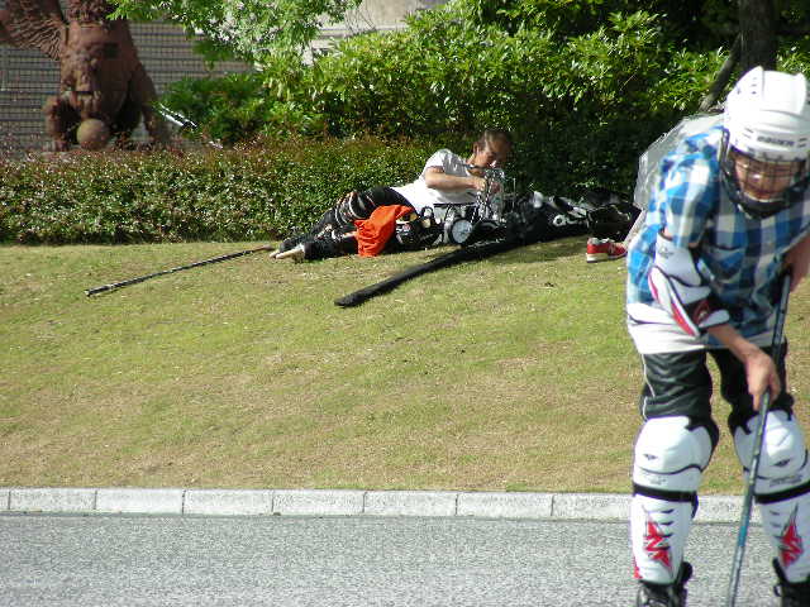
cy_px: 304
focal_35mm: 380
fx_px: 8892
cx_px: 405
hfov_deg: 5.2
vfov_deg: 3.9
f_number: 4
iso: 50
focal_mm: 63.3
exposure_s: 1/370
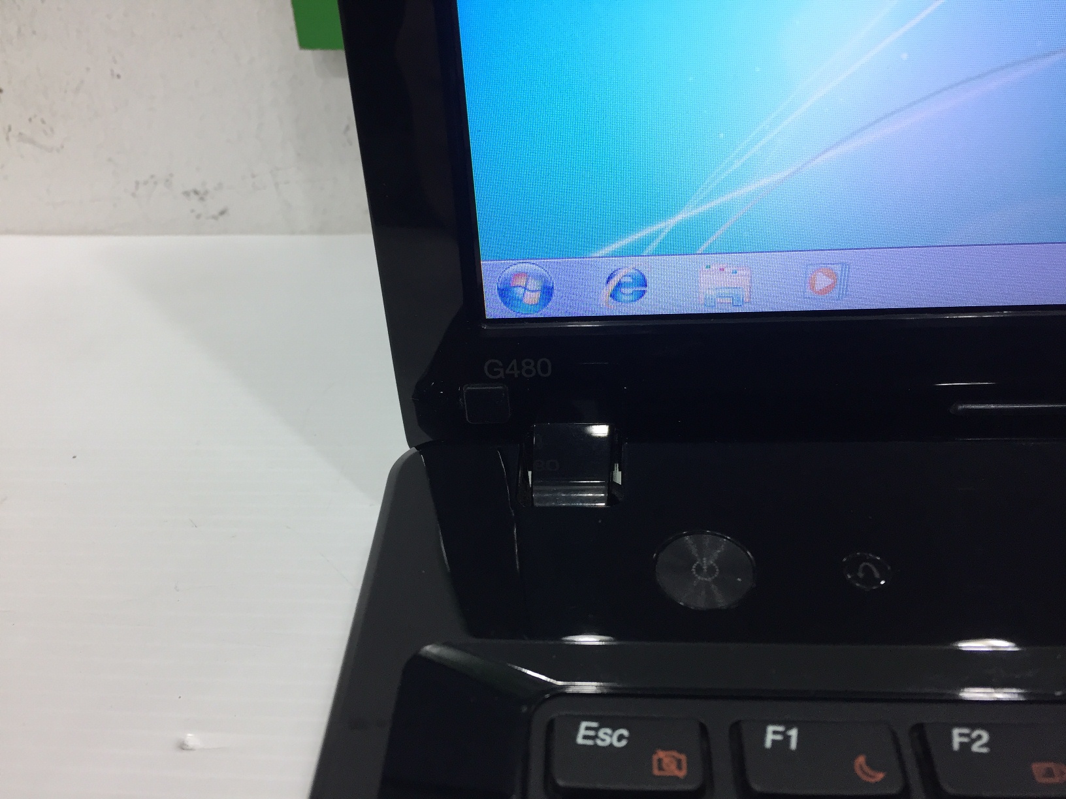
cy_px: 400
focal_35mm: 29
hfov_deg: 61.7
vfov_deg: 48.2
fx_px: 893
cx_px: 533
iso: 100
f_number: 2.2
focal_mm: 4.15
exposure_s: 1/33
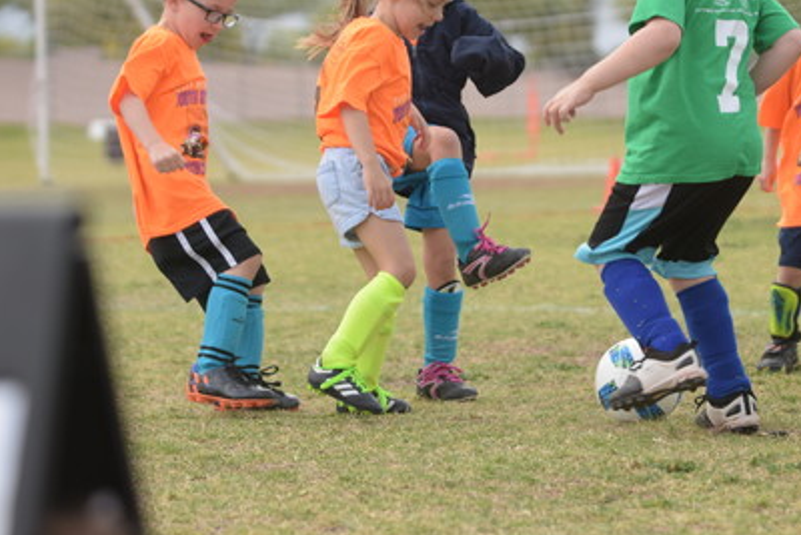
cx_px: 535
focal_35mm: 171
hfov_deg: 12.0
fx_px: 3806
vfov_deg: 8.0
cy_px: 218
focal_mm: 80
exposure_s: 1/500
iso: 320
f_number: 2.8
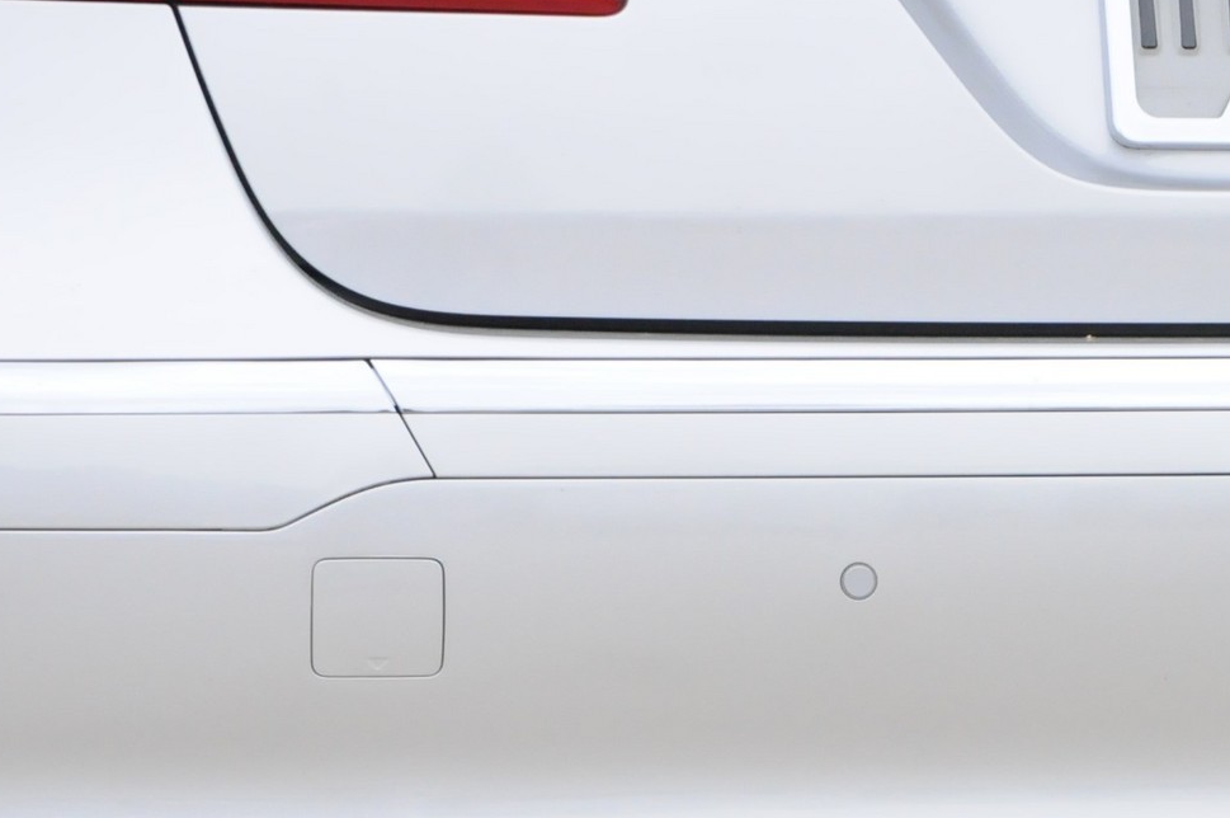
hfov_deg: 7.1
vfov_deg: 4.7
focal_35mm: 290
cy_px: 897
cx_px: 1386
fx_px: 9908
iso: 2000
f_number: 8
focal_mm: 75
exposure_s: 1/800
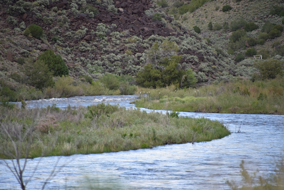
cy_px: 95
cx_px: 142
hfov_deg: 6.9
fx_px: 2367
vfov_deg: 4.6
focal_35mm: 300
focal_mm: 300
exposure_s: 1/640
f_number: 5.6
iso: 500
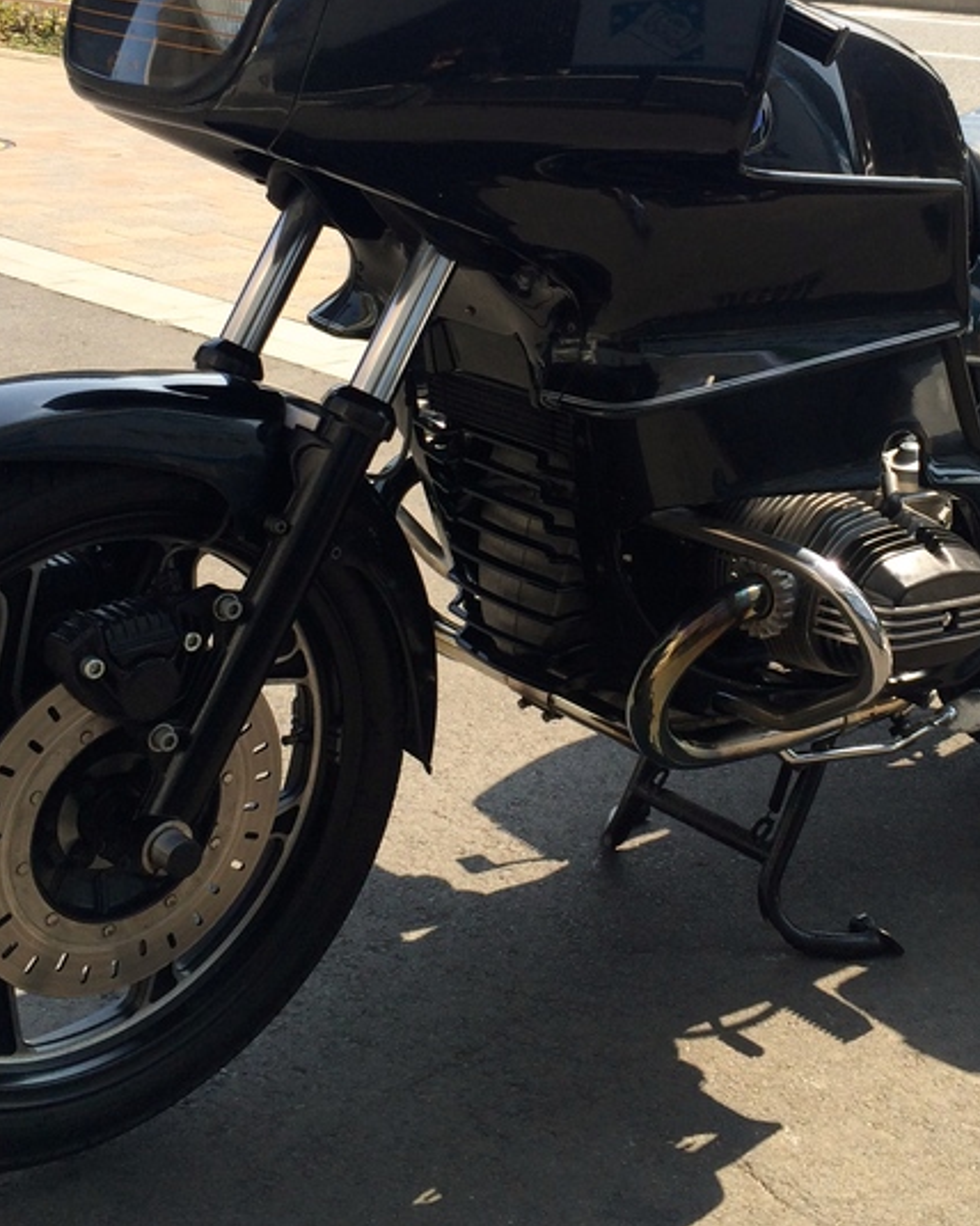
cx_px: 639
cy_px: 377
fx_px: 1958
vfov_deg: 34.3
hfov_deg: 28.0
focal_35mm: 54
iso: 32
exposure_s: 1/733
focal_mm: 4.12
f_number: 2.2
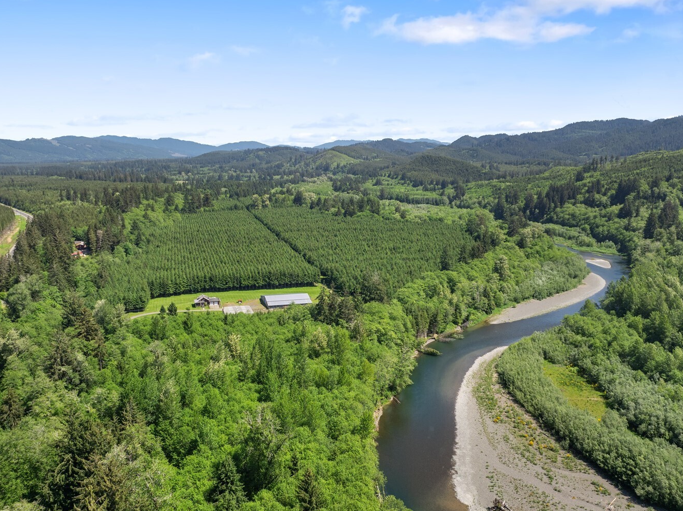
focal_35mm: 29
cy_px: 277
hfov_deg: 61.7
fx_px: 572
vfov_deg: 48.1
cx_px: 323
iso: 100
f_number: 2.8
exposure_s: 1/160
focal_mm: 12.29
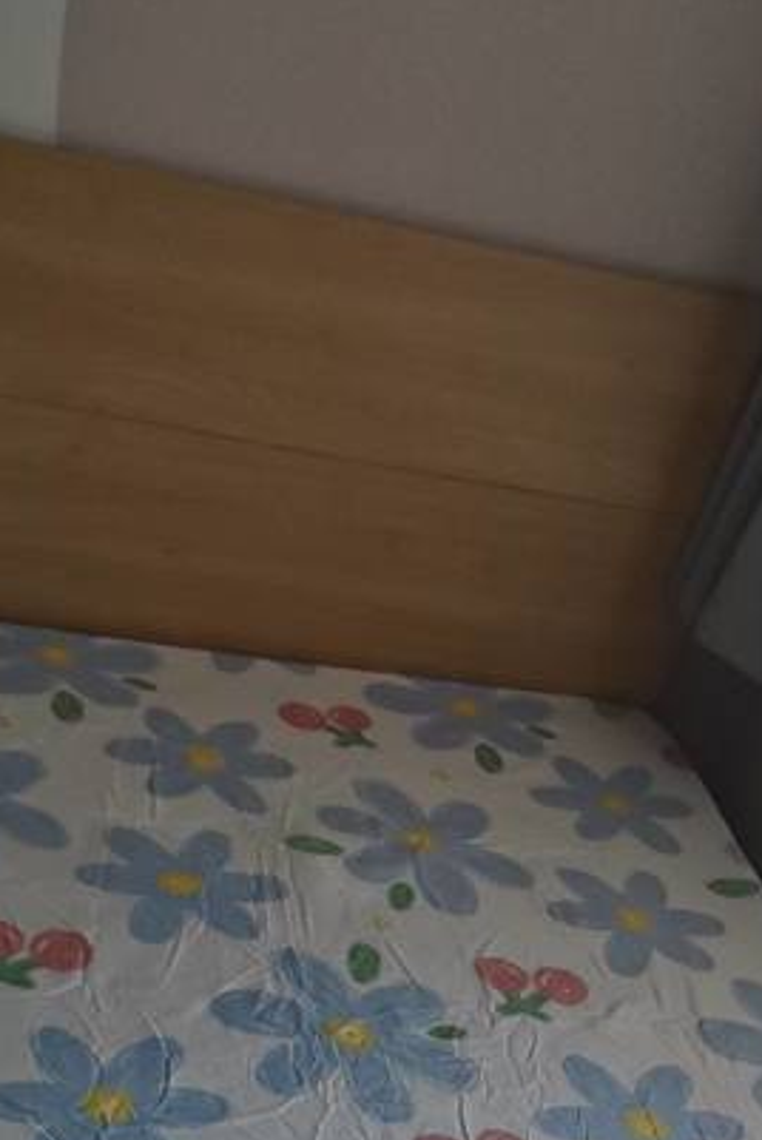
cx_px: 338
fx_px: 1490
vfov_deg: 34.6
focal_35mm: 47
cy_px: 1323
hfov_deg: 28.7
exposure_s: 1/356
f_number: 2.4
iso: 50
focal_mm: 1.78
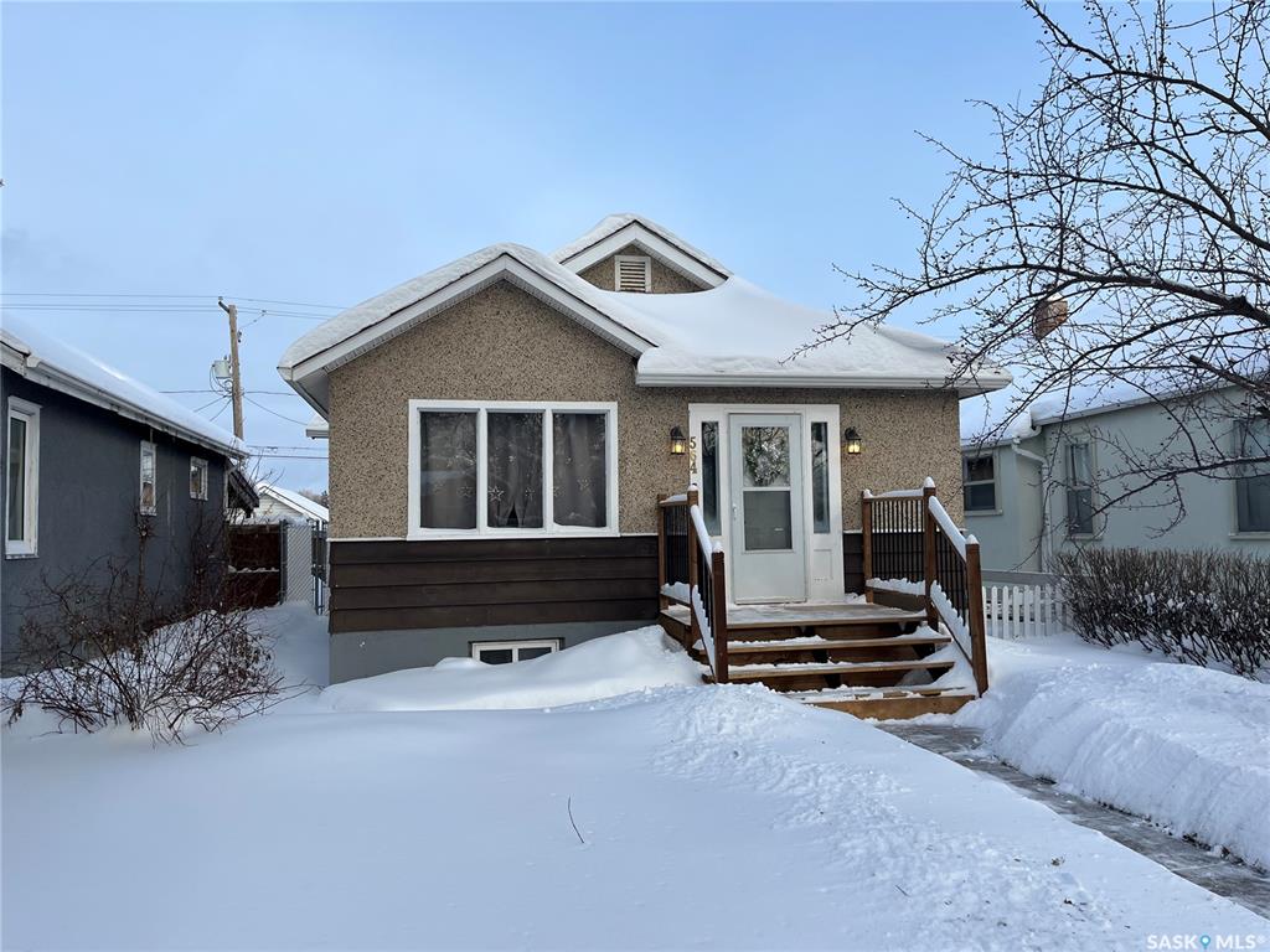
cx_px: 635
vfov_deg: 53.1
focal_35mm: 26
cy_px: 476
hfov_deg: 67.3
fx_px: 954
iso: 50
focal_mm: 5.1
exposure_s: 1/2137
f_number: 1.6
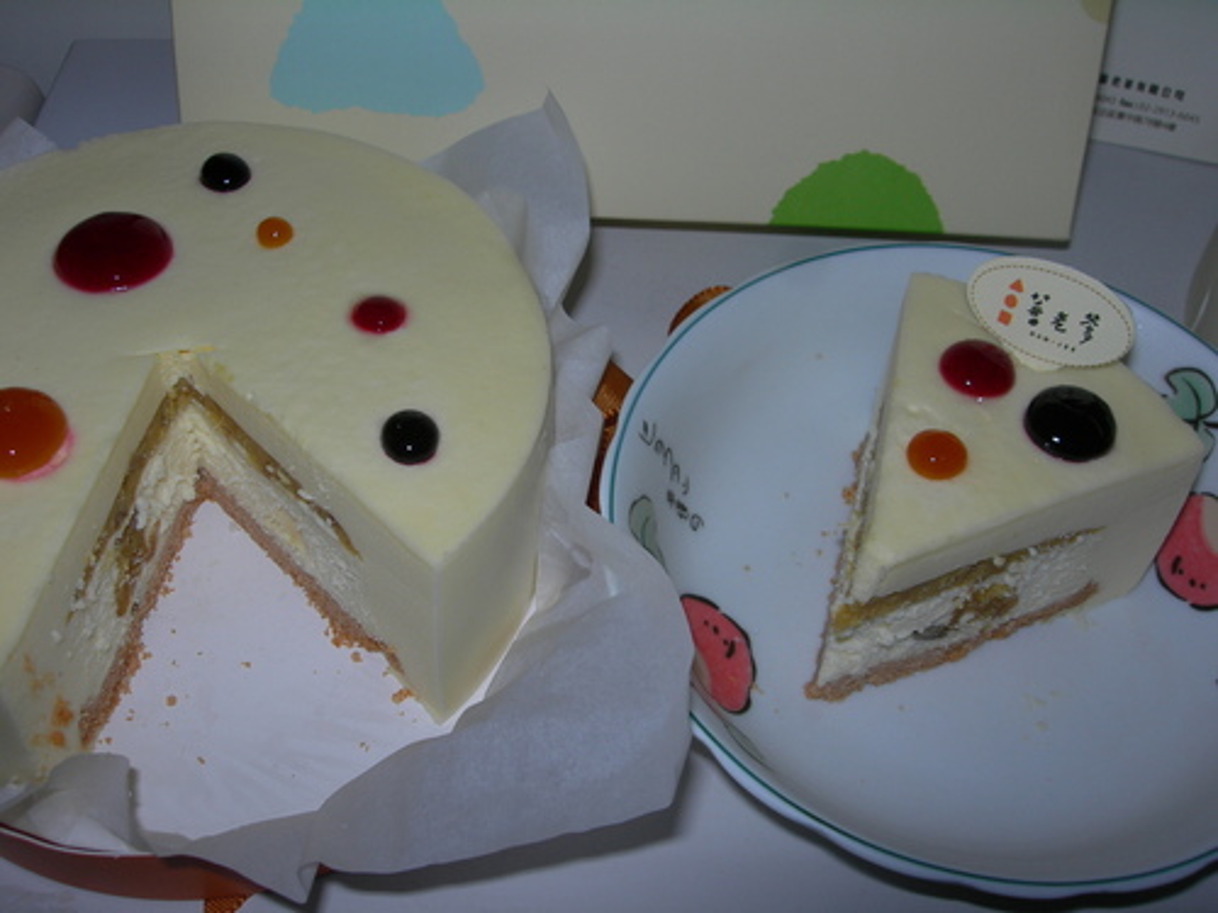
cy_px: 456
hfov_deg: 49.0
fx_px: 1337
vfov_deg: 37.7
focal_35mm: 38
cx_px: 609
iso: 50
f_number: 4.8
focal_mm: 7.8
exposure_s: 1/60.1
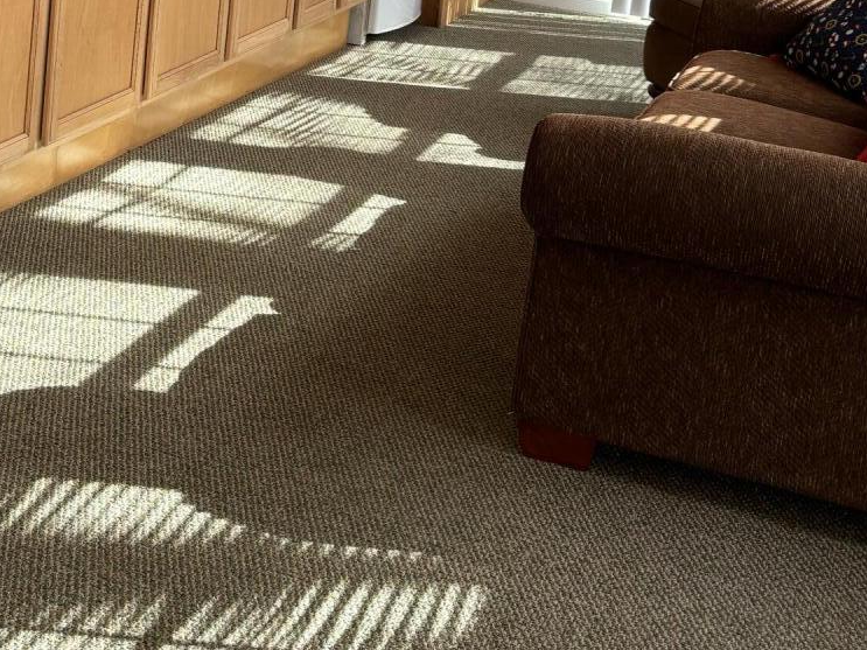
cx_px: 40
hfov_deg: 26.6
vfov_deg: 20.2
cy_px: -43
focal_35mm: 70
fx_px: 1753
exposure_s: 1/121
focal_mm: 5.96
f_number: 1.6
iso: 50
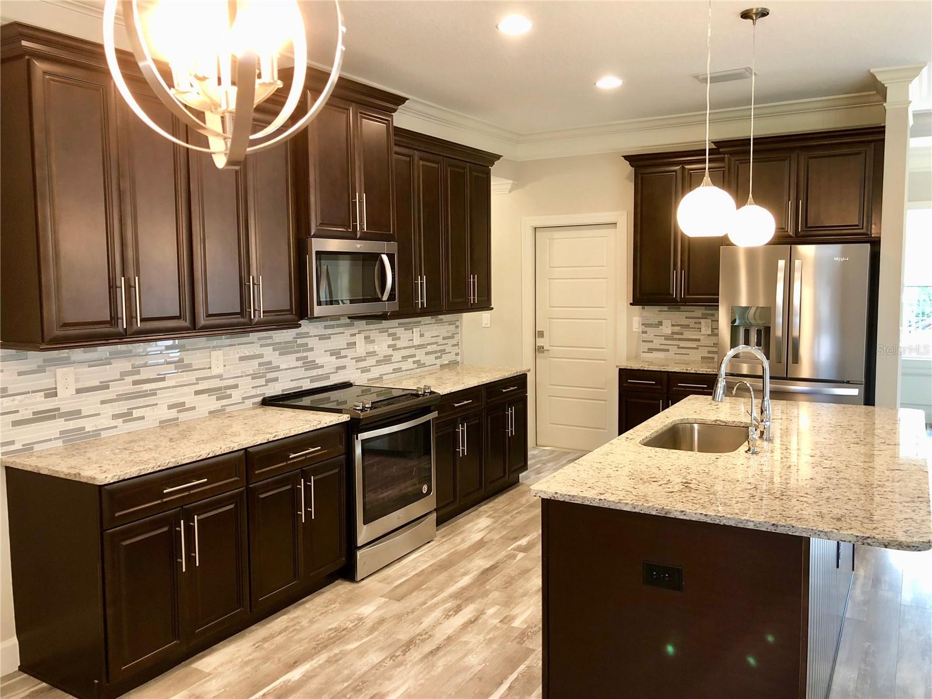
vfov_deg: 49.7
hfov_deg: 63.4
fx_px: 754
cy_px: 350
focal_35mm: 28
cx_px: 466
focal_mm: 4
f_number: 1.8
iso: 40
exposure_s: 1/17
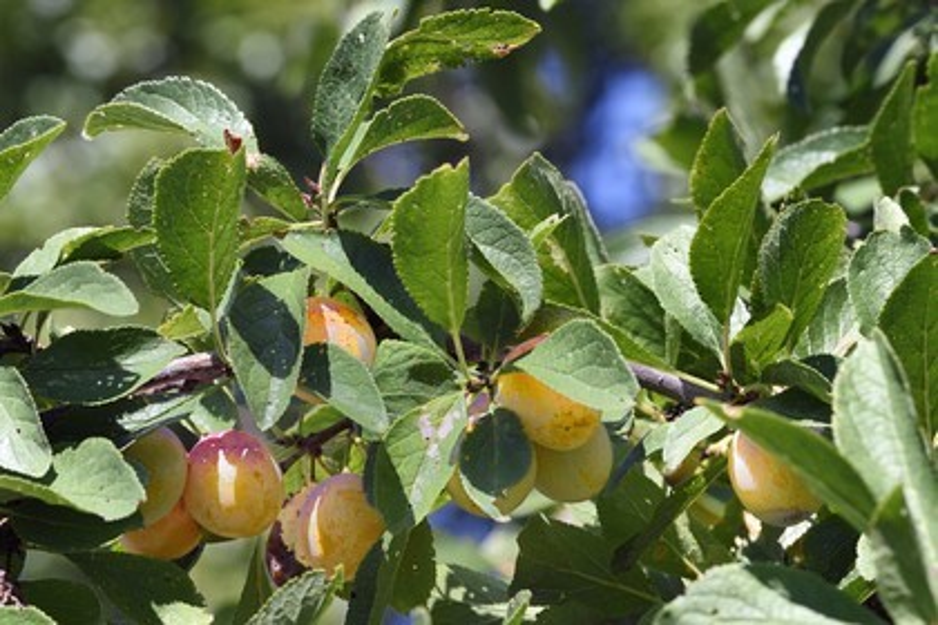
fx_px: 4559
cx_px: 469
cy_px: 312
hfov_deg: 11.7
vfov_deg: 7.8
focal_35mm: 175
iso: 400
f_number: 14
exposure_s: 1/160
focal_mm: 175
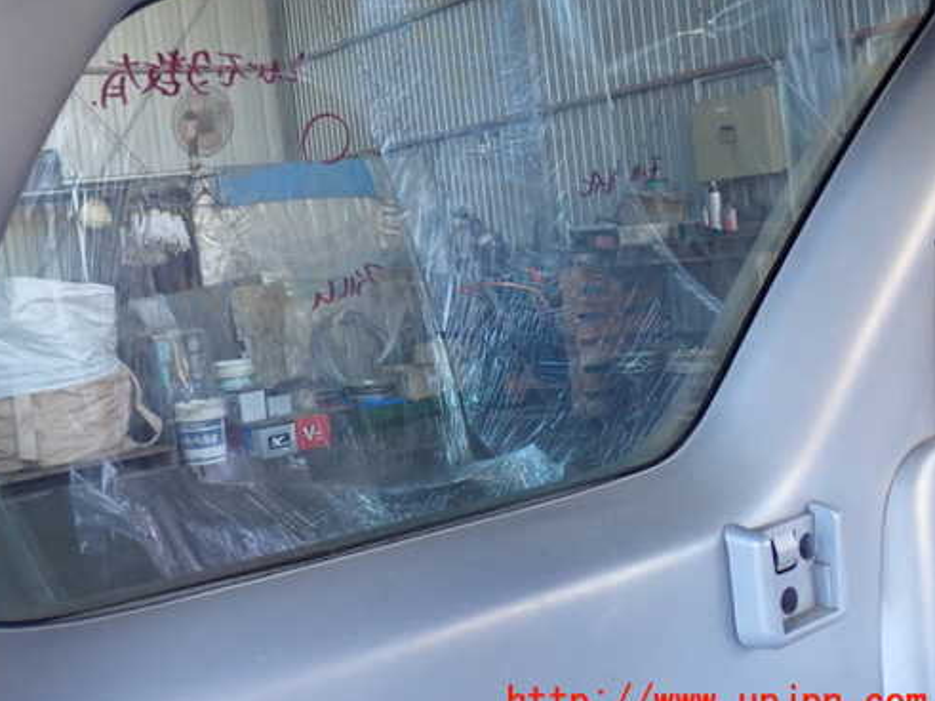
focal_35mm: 44
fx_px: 1188
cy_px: 299
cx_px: 366
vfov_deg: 32.8
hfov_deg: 42.7
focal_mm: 6.37
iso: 800
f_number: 2.5
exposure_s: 1/30
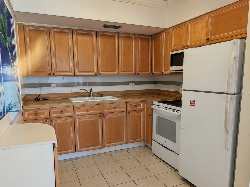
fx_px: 173
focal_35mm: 24
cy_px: 94
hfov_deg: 71.6
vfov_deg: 56.8
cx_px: 125
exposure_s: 1/120
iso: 139
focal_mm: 6.9
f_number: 1.68
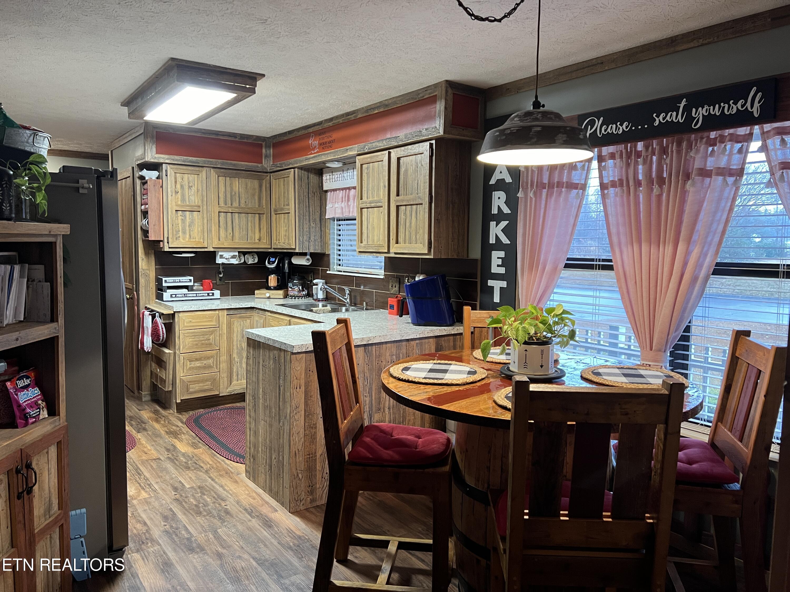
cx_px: 395
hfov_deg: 67.3
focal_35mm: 26
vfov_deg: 53.1
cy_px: 296
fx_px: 593
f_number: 1.5
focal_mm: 5.7
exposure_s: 1/60
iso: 250
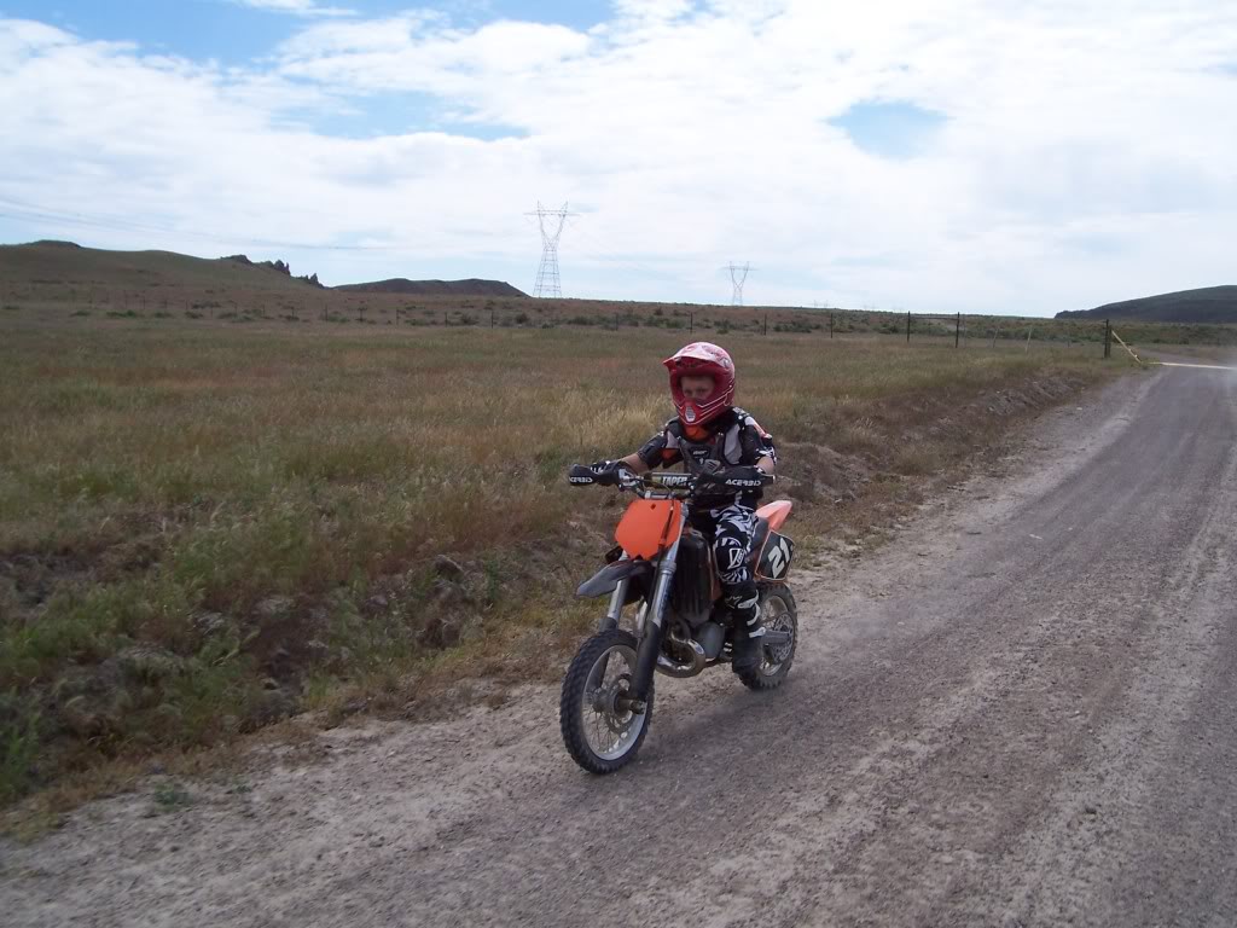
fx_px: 1215
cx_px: 618
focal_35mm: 34
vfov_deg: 41.8
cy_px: 464
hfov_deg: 54.0
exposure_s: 1/500
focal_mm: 5.6
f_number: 5.6
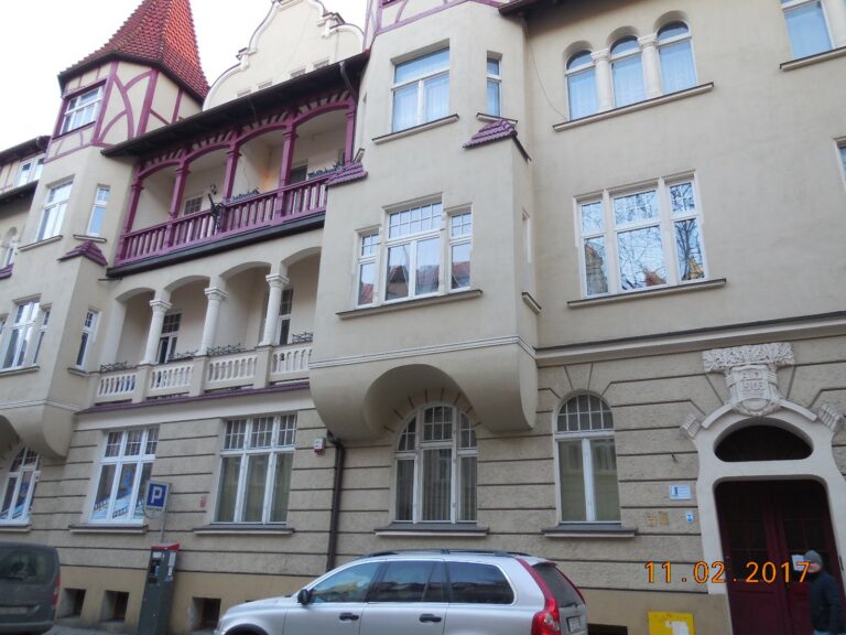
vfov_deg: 54.9
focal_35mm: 25
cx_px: 423
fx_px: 611
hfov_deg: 69.4
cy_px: 318
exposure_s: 1/50
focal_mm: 4.5
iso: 125
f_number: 3.1
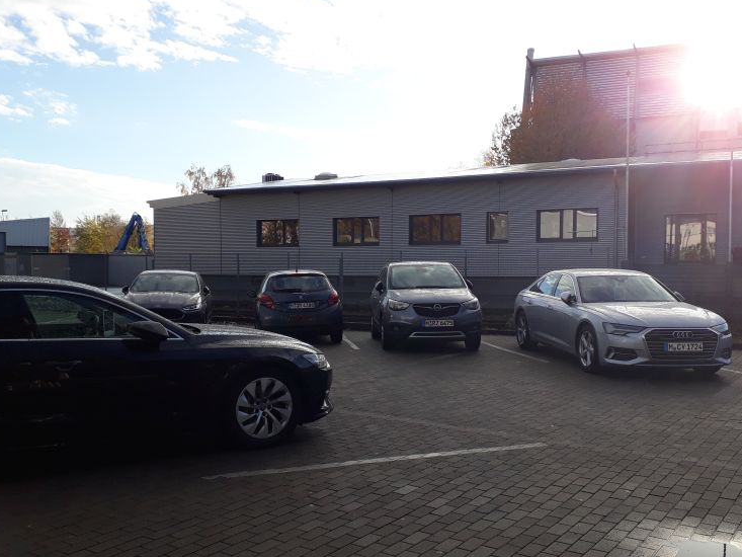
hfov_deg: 52.6
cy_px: 303
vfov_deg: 40.7
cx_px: 355
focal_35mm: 35
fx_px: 750
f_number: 1.9
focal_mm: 3.6
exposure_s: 1/1063
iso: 40
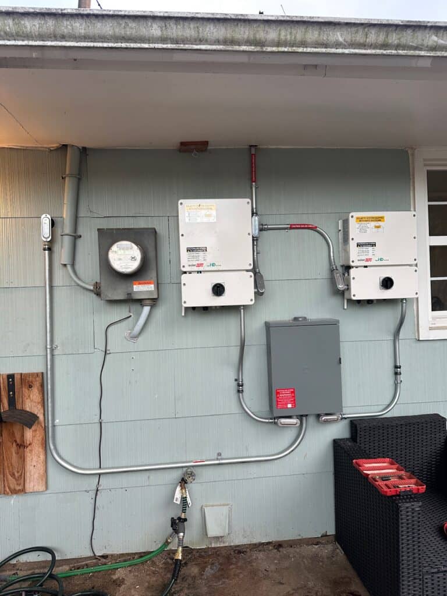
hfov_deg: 56.8
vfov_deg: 71.6
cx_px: 224
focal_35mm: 24
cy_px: 298
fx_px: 413
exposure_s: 1/120
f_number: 1.78
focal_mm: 6.86
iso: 100
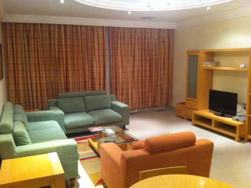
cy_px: 94
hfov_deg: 52.7
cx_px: 126
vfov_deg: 40.6
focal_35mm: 35
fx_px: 253
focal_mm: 3.85
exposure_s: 1/15
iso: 500
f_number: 2.8
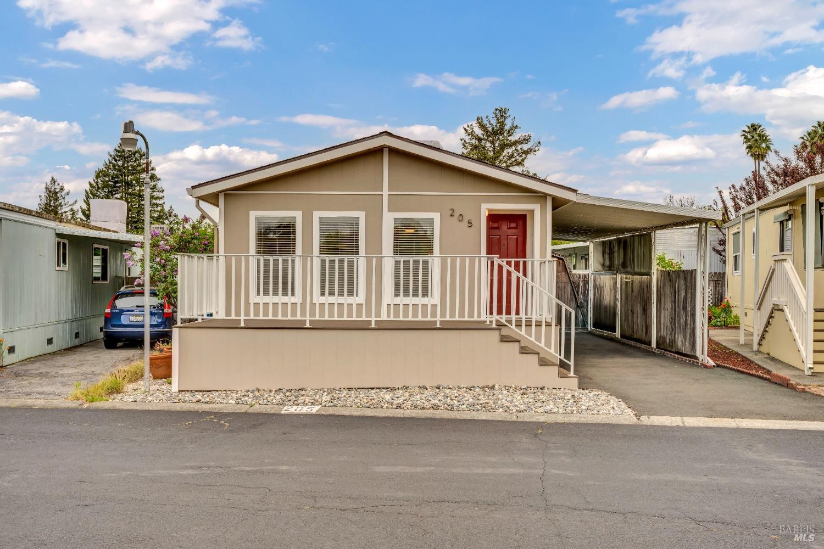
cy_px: 274
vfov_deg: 43.6
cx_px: 412
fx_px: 687
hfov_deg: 61.9
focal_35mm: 30
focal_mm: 30
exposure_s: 1/100
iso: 125
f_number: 10
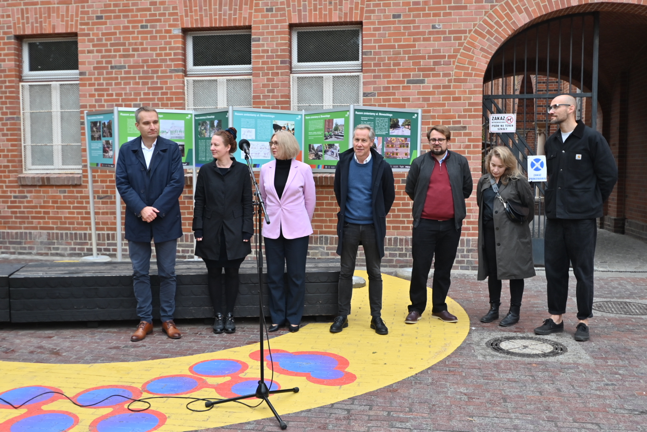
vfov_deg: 36.9
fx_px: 647
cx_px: 324
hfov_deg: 53.1
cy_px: 216
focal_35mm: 36
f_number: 4.5
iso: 200
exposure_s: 1/200
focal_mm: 24
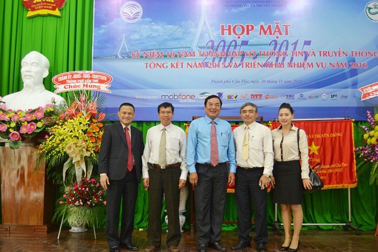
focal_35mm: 33
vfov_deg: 40.0
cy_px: 126
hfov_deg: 57.2
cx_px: 189
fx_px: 347
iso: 400
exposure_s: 1/60
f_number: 3.8
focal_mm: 22
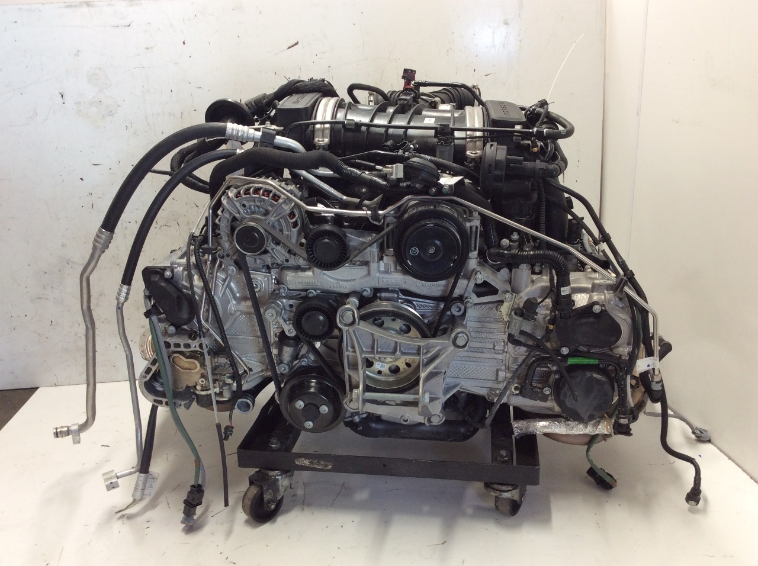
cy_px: 283
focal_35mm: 32
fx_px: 700
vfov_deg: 44.1
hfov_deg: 56.9
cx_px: 379
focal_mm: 3.3
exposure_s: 1/24
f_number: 2.4
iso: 50
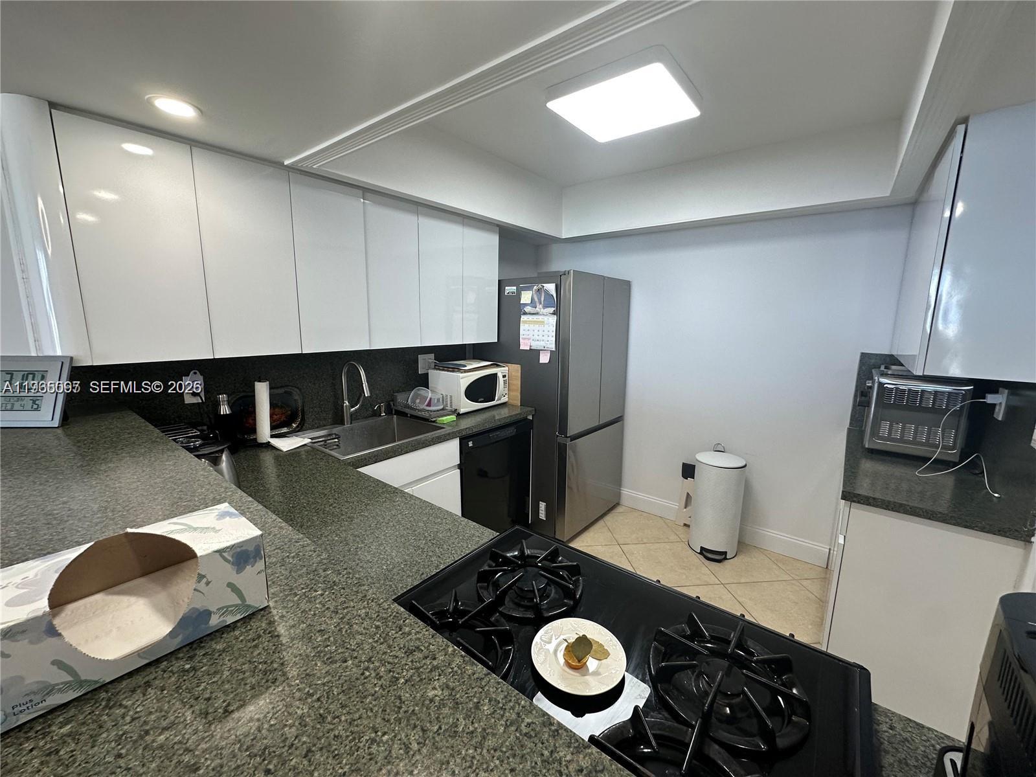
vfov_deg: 85.7
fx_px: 419
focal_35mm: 14
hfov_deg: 102.1
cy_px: 388
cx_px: 518
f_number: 2.2
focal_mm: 2.22
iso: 160
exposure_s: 1/120
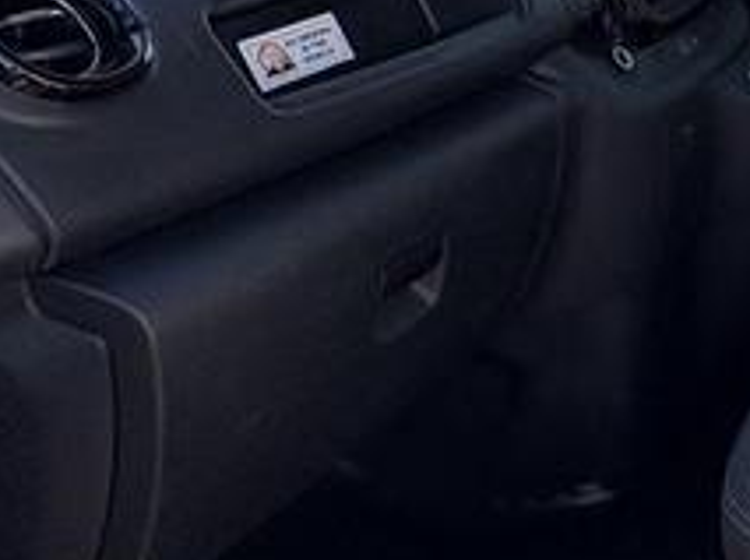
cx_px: 1120
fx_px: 1276
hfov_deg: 25.1
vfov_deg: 24.0
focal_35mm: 59
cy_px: 39
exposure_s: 1/275
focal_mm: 2.22
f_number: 2.2
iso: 64
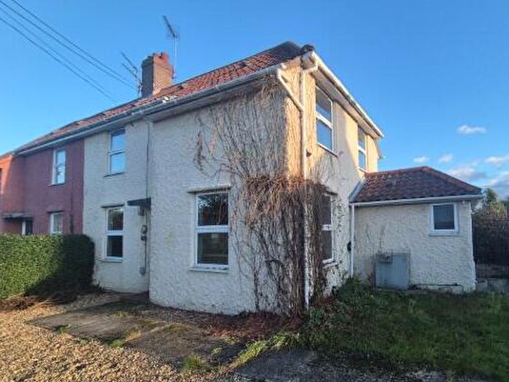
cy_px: 215
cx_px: 329
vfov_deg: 74.4
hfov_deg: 88.5
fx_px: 250
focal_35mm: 17
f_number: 2.2
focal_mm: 2.2
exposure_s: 1/520
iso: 50
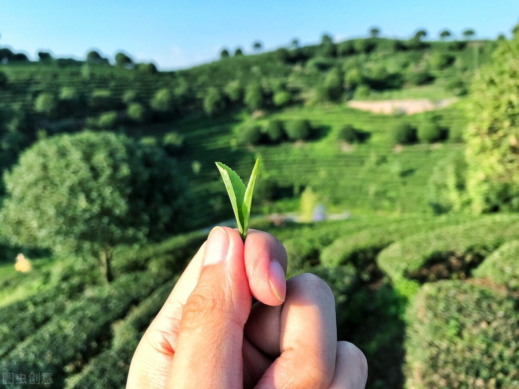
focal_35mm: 28
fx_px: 420
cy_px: 194
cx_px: 260
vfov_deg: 49.7
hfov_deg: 63.4
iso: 20
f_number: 1.8
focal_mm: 3.99
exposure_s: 1/798
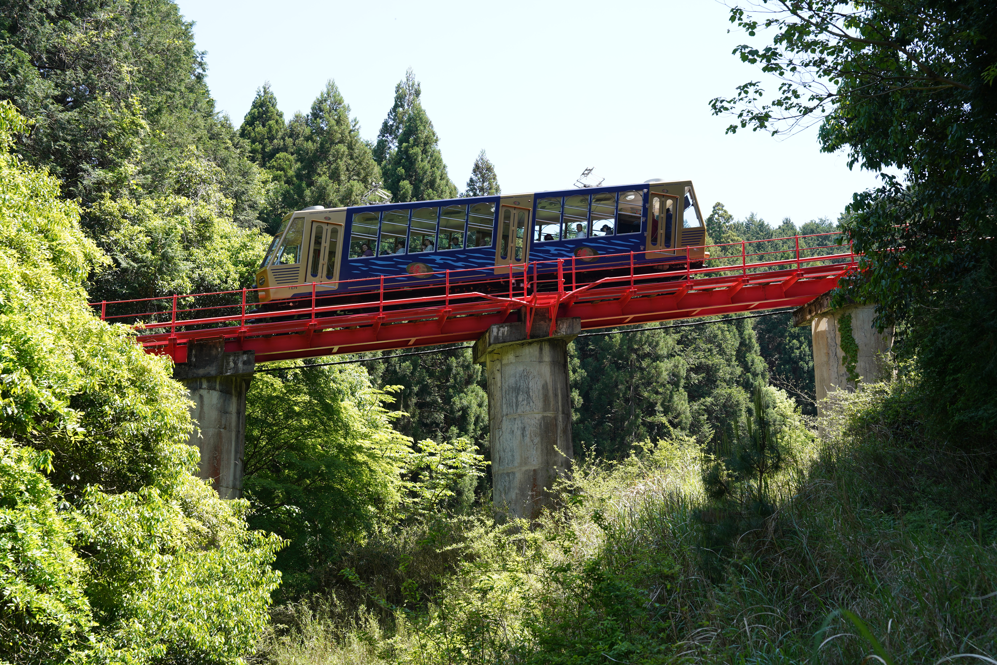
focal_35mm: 49
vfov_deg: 27.5
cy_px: 332
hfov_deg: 40.3
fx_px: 1357
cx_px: 498
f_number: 6.3
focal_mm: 49
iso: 200
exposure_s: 1/160
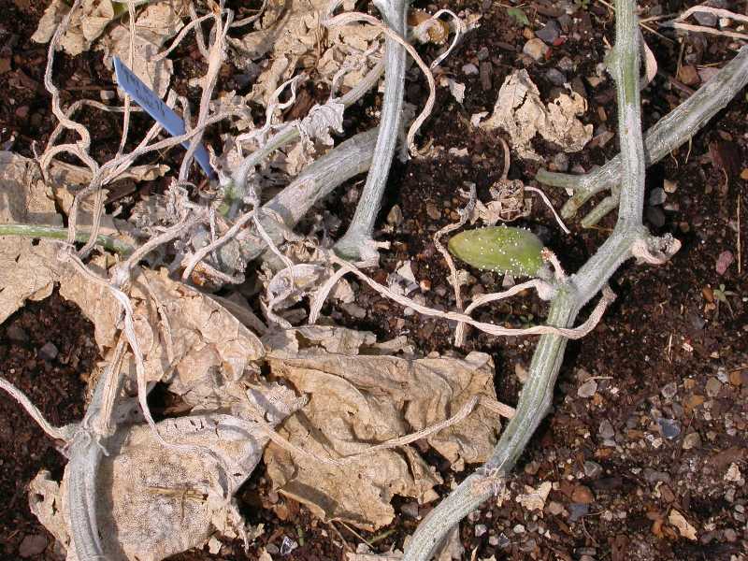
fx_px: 2701
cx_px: 374
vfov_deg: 11.9
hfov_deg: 15.8
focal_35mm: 125
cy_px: 280
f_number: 8.1
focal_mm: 25.9
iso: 100
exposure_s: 1/443
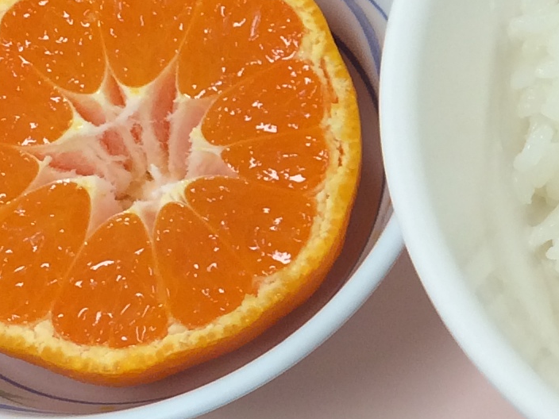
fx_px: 2245
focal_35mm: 139
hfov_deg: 13.3
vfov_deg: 10.6
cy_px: 56
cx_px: 857
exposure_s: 1/50
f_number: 2.2
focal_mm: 4.12
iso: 50
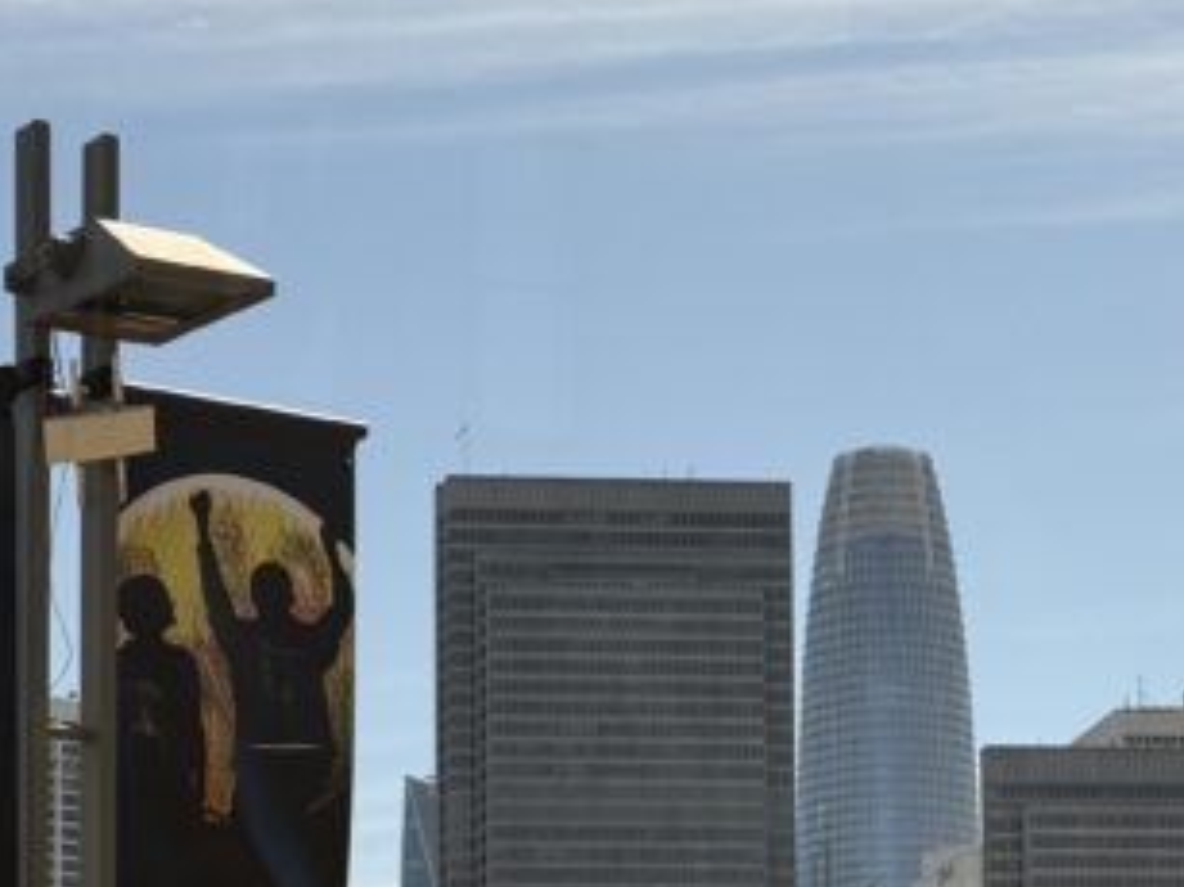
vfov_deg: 12.2
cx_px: 579
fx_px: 4103
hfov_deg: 16.4
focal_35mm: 120
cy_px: 922
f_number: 1.78
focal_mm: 6.76
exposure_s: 1/3891
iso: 64
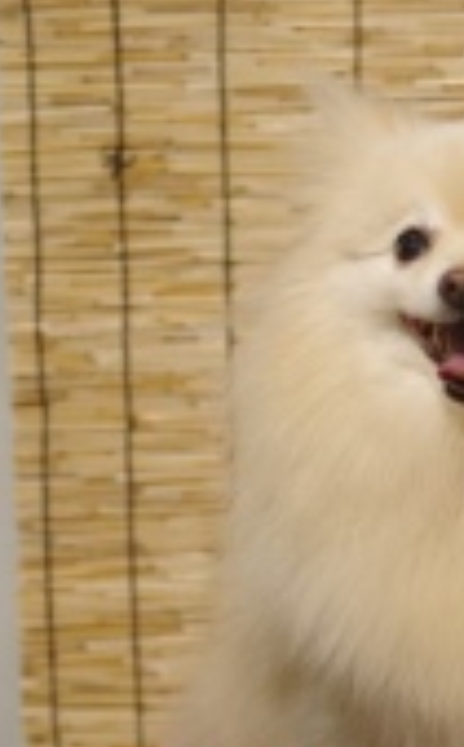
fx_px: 4023
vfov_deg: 10.6
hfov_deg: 6.6
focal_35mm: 198
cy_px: 274
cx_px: 486
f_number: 2.8
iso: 320
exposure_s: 1/125
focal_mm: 55
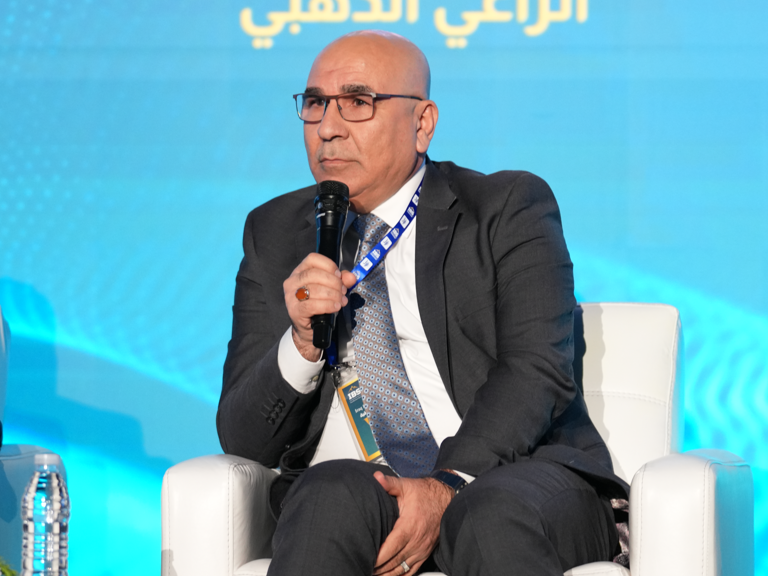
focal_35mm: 179
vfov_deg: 8.3
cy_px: 288
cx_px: 422
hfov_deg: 11.0
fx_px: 3972
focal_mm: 110
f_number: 2.8
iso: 1600
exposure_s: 1/100
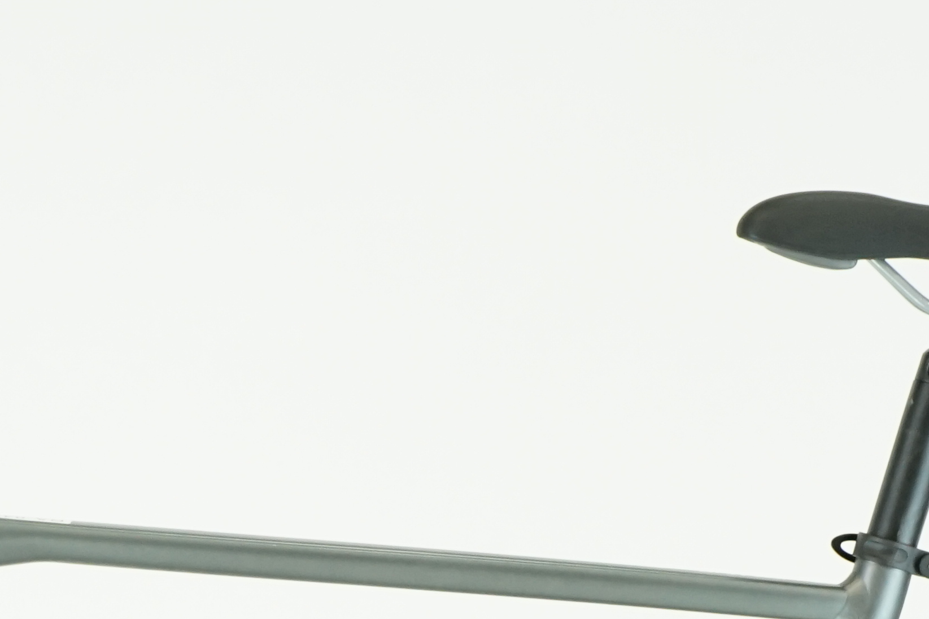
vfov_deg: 6.8
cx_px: 352
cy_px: 1022
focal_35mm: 197
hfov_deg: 10.4
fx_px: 5082
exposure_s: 1/200
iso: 1600
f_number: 5.6
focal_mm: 54
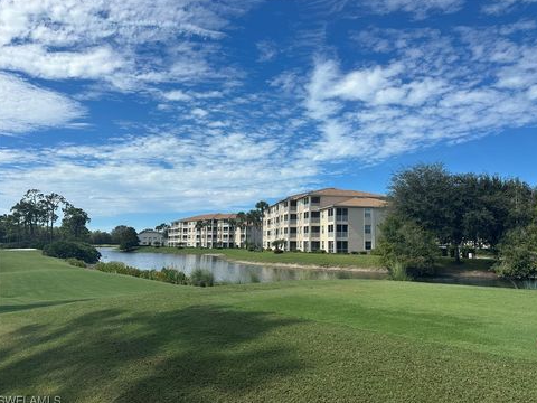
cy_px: 203
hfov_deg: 69.4
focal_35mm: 25
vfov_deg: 54.9
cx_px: 274
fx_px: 388
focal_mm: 6.86
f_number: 1.78
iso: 80
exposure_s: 1/7042
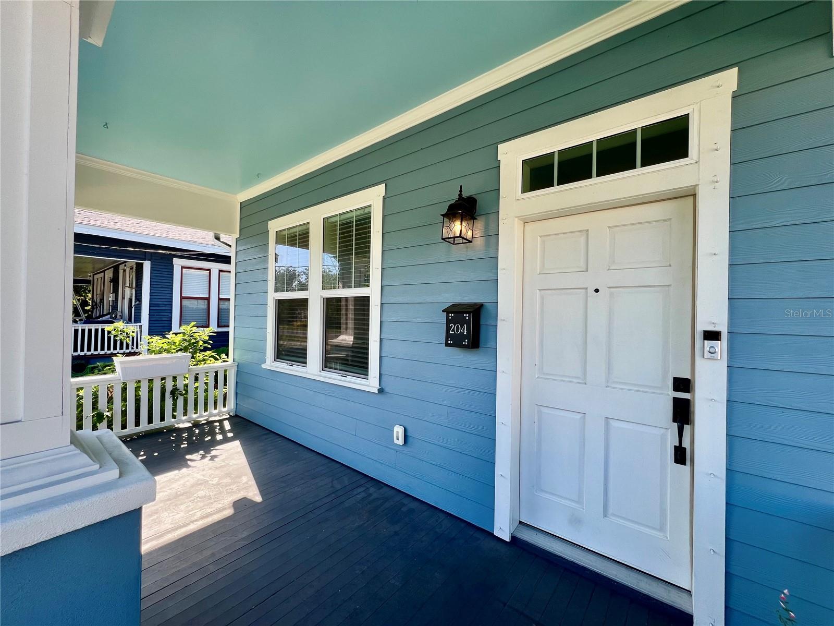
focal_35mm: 13
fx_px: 313
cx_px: 417
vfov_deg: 89.9
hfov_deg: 106.2
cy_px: 313
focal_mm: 1.57
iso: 32
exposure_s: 1/316
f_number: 1.8
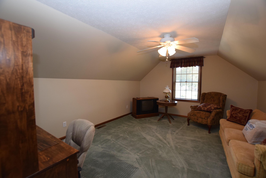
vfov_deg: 77.4
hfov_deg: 100.3
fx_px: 111
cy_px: 89
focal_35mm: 15
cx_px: 133
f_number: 4.5
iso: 800
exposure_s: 1/80
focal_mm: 10
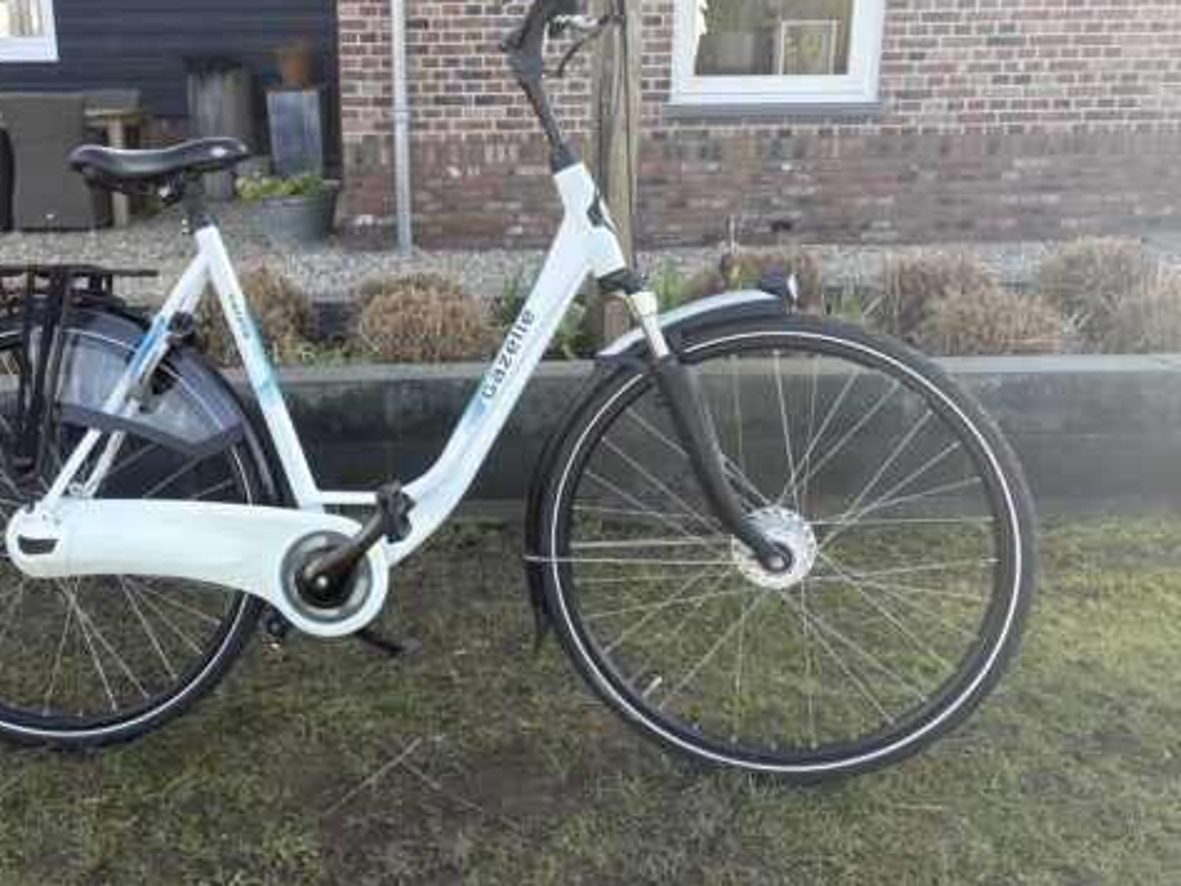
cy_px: 377
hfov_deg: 54.8
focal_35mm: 33
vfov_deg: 42.8
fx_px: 1126
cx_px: 452
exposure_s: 1/386
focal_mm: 5.96
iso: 50
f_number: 1.6
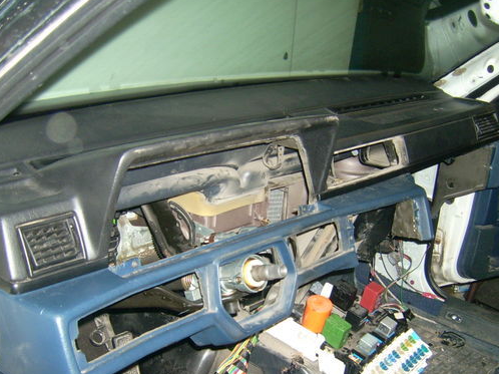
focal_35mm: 45
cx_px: 234
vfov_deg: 32.0
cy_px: 235
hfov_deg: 42.1
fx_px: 648
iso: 100
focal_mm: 5.95
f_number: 2.8
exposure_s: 1/60
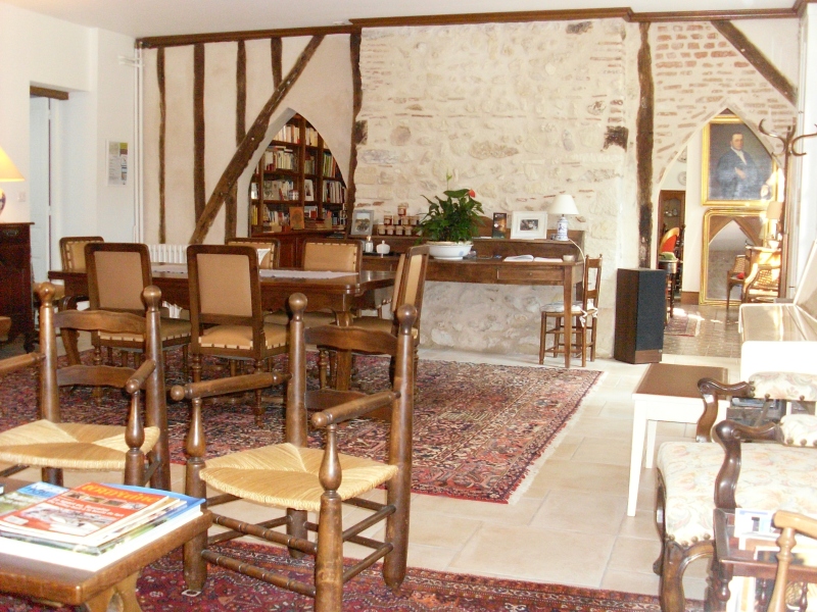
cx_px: 408
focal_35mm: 38
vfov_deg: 37.7
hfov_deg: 49.0
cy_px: 306
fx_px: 897
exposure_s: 1/45
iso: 400
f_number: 3
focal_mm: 6.3
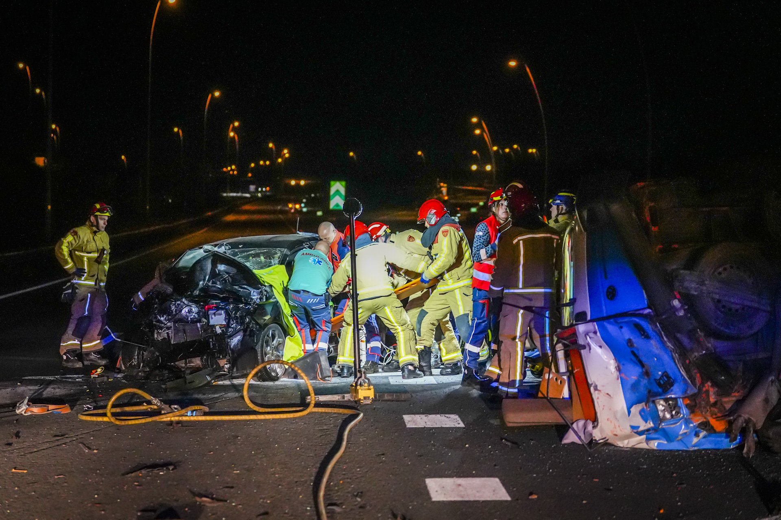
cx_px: 390
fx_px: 1670
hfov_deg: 26.3
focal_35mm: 77
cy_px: 260
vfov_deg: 17.7
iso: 6400
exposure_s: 1/320
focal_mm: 77
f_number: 2.8
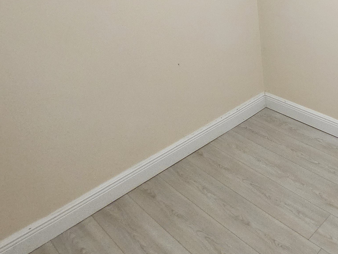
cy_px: -10
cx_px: 342
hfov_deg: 45.2
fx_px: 332
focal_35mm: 34
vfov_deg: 36.7
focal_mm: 1.7
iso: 200
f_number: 2.2
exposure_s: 1/60
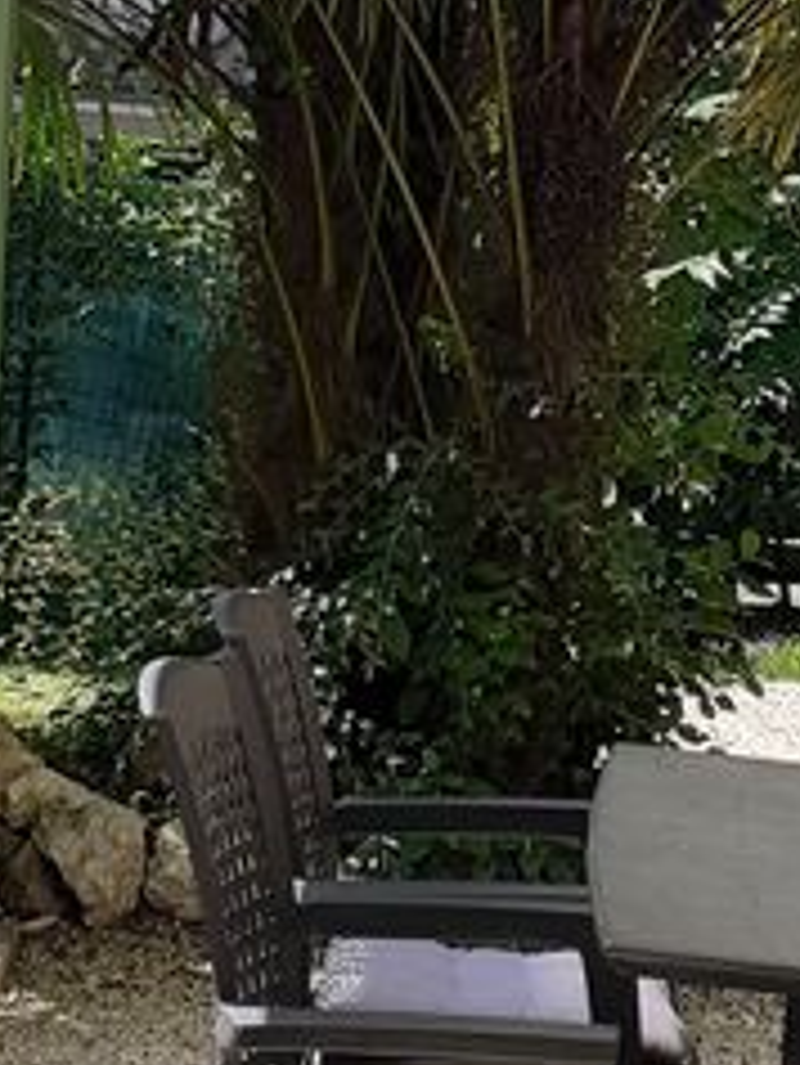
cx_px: 575
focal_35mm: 114
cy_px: 292
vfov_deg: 17.2
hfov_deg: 13.0
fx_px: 3510
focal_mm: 3.6
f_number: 1.9
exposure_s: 1/903
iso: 40
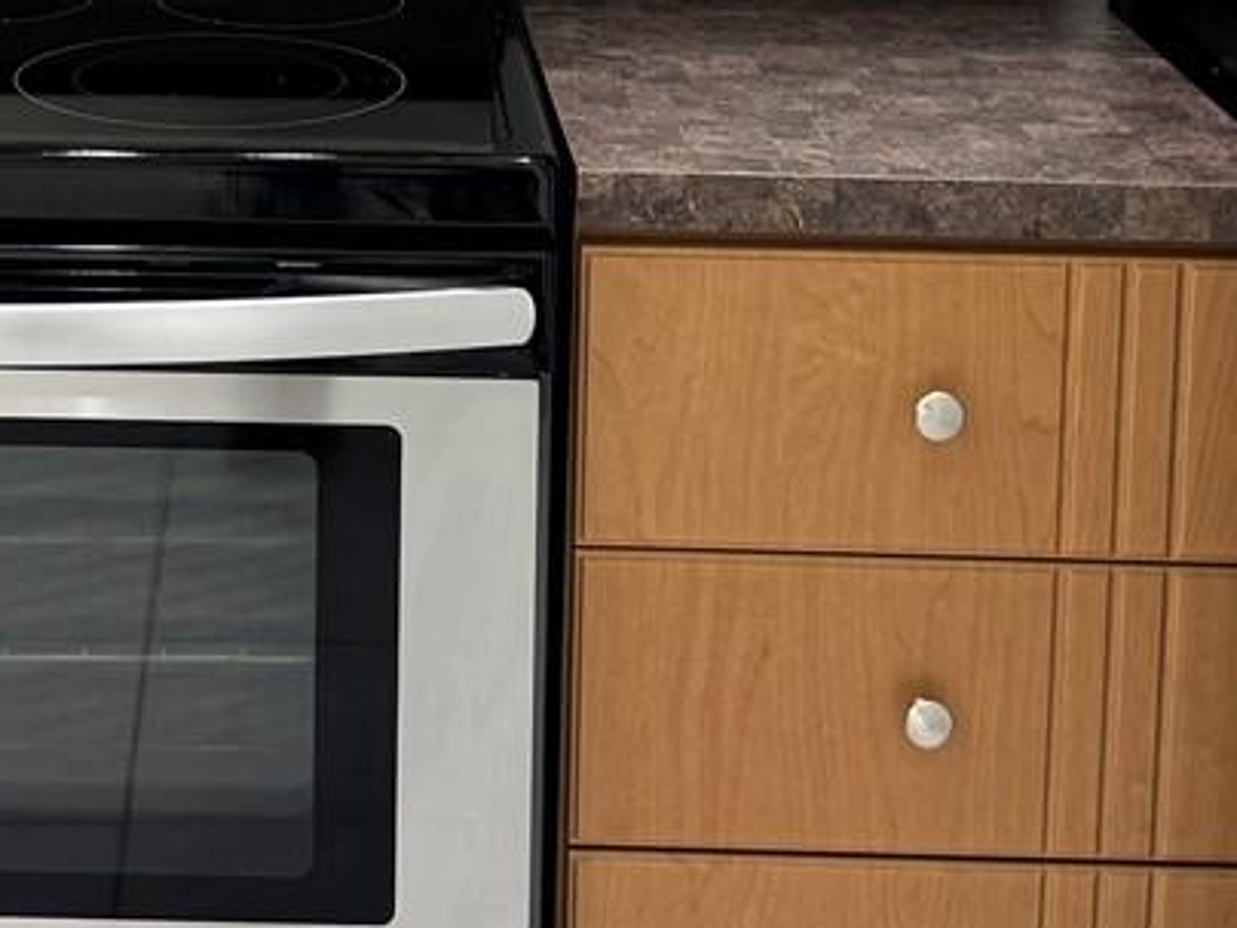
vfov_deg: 15.0
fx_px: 3395
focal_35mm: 95
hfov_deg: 20.3
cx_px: 165
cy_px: -227
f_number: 1.78
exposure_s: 1/60
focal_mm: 6.76
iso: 160
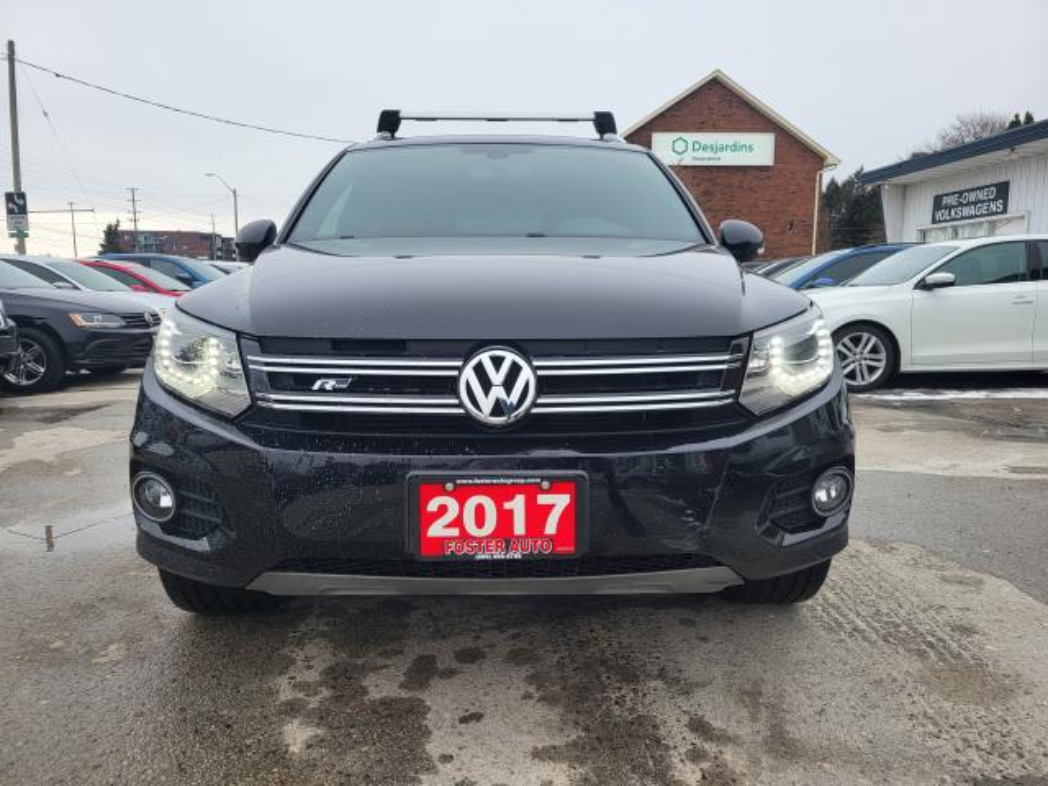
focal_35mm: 26
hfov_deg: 67.3
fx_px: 787
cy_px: 393
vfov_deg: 53.1
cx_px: 524
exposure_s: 1/424
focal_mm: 5.4
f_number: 1.8
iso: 40
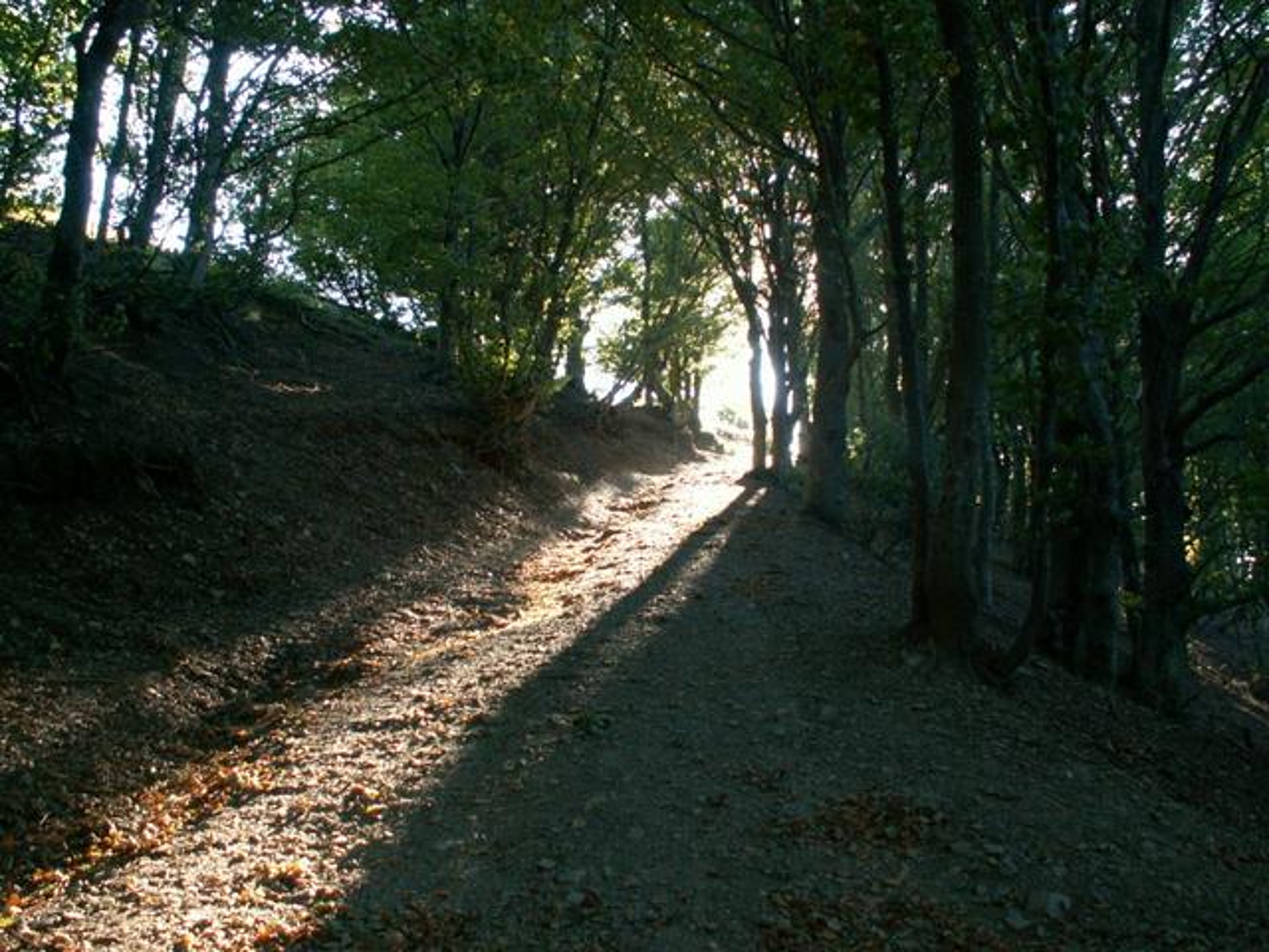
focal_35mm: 35
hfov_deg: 52.6
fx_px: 1283
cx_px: 634
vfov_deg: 40.7
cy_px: 476
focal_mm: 5.86
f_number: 2.8
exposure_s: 1/40
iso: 100
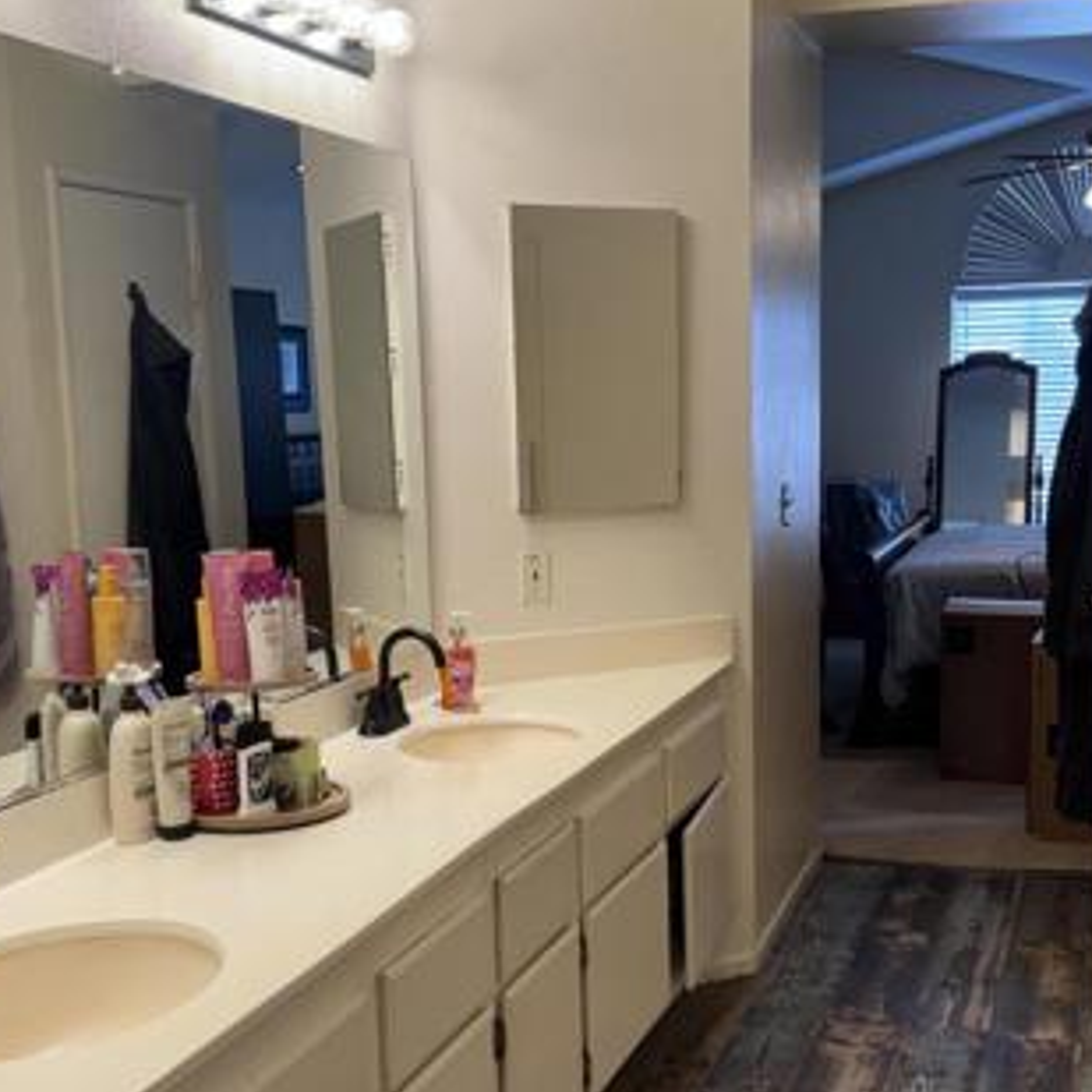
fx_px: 1570
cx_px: 629
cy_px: 611
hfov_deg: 38.3
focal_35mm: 44
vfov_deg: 38.3
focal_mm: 6.76
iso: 125
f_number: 1.78
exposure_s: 1/120
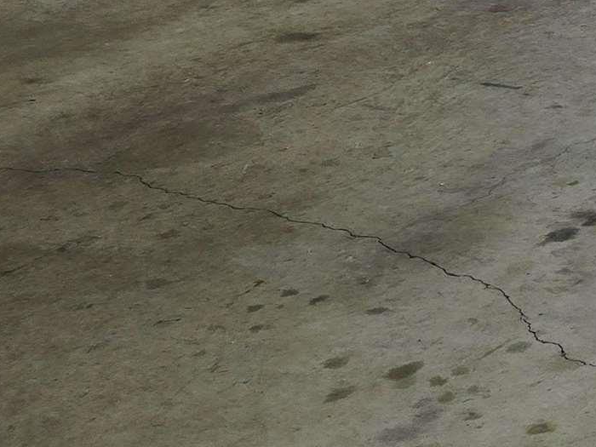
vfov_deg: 14.1
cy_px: -139
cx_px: 1179
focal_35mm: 101
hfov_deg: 15.6
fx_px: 1739
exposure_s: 1/120
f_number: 1.7
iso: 25
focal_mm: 6.3
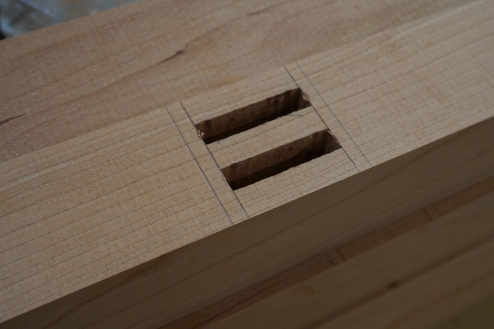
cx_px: 272
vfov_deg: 26.5
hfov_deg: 38.8
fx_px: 700
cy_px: 147
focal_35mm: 51
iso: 640
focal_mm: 35
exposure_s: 1/40
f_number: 8
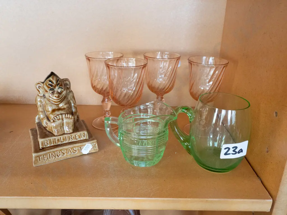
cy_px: 108
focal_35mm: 30
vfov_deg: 46.8
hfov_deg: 60.0
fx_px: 249
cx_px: 144
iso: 3200
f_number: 5.6
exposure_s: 1/125
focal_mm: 15
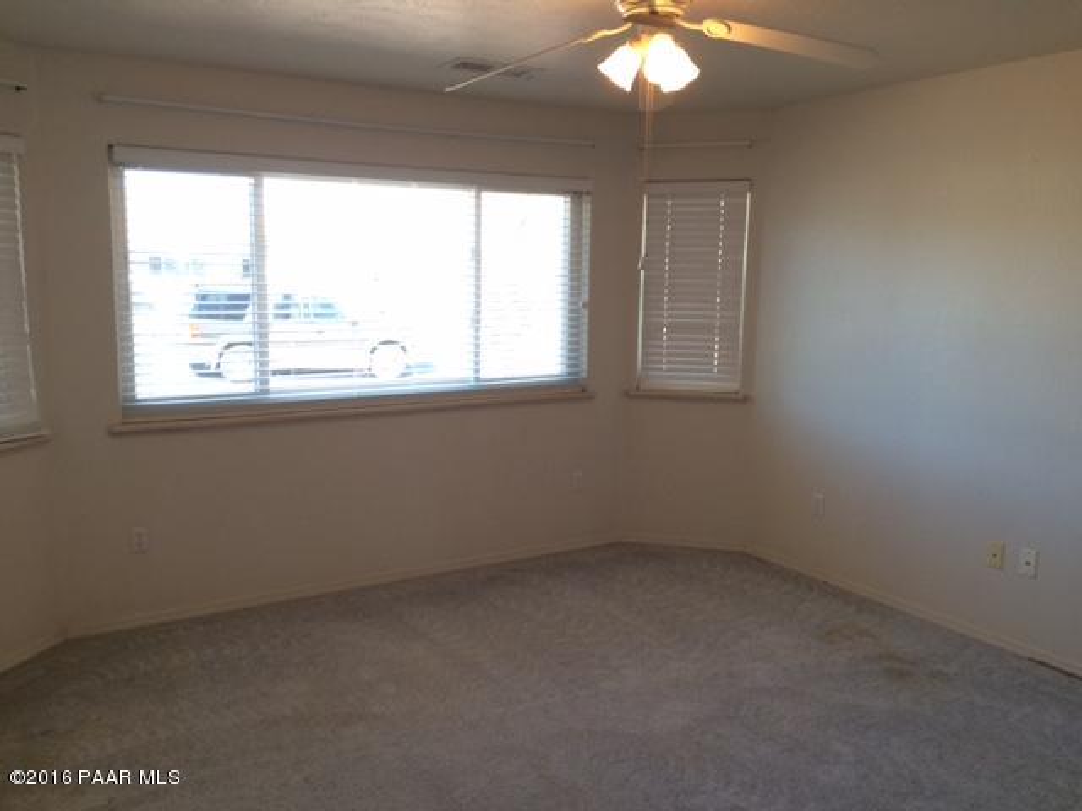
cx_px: 541
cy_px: 406
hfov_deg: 61.7
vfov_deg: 48.2
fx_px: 906
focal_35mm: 29
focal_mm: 4.15
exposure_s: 1/30
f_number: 2.2
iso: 40
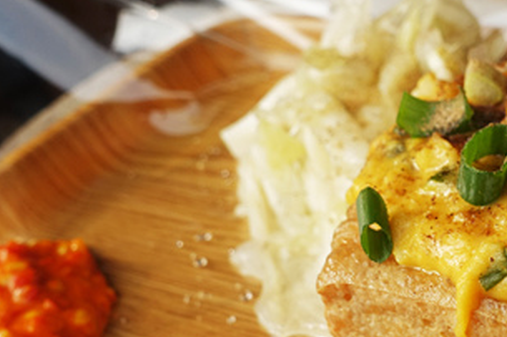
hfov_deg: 31.3
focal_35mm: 63
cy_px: 165
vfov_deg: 21.5
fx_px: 887
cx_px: 382
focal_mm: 8.8
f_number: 4
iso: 125
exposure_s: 1/640
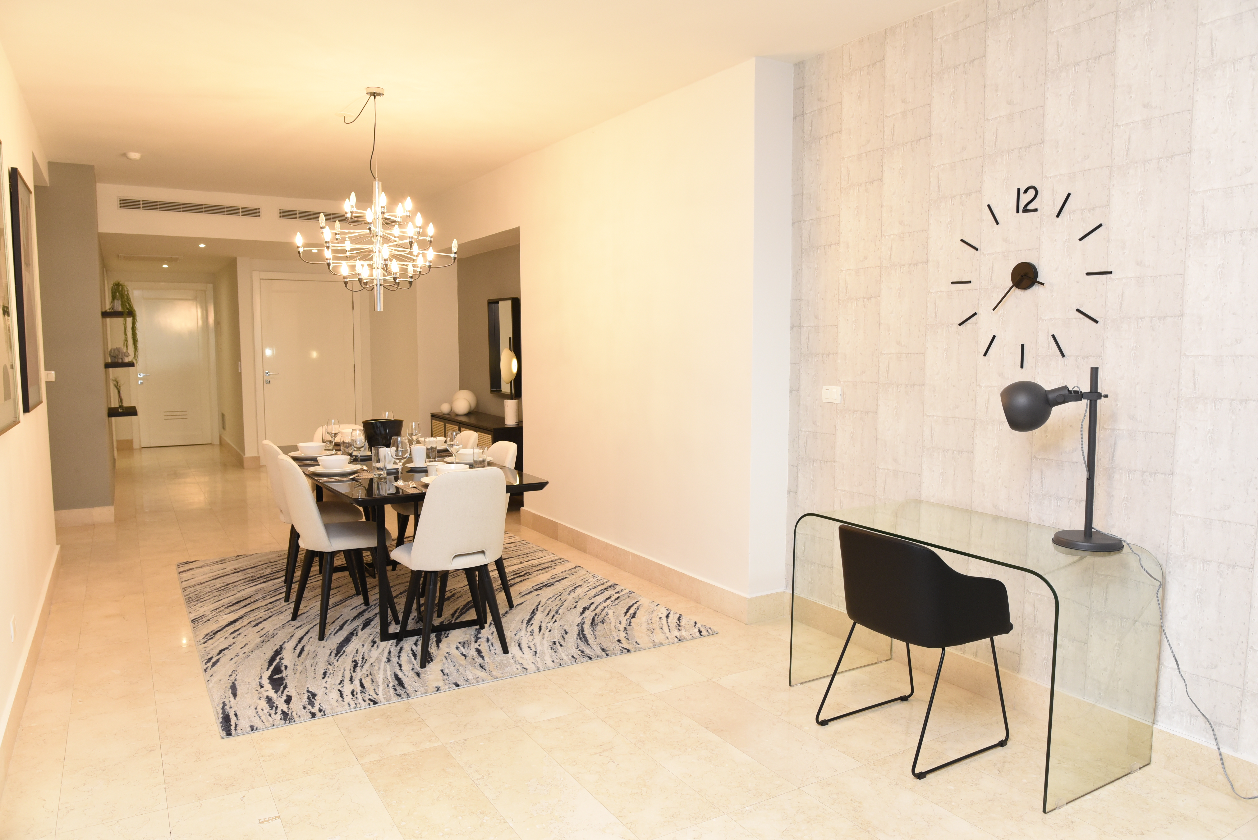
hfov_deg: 73.7
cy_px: 420
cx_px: 629
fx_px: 839
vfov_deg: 53.2
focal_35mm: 24
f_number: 4.5
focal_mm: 24
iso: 1600
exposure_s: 1/100
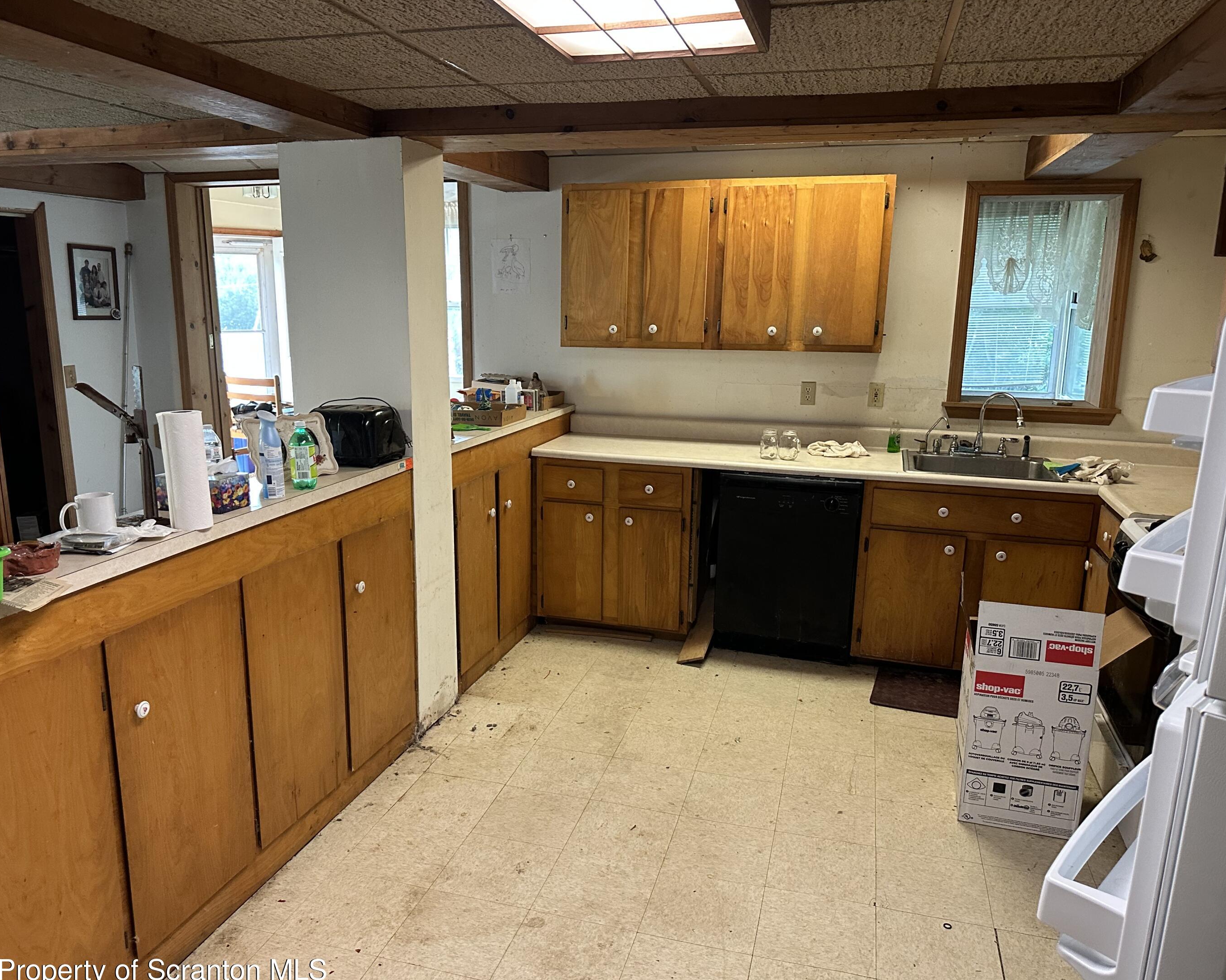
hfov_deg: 66.0
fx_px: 943
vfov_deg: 54.9
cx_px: 582
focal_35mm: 26
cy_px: 507
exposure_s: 1/60
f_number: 1.78
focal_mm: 6.86
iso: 400
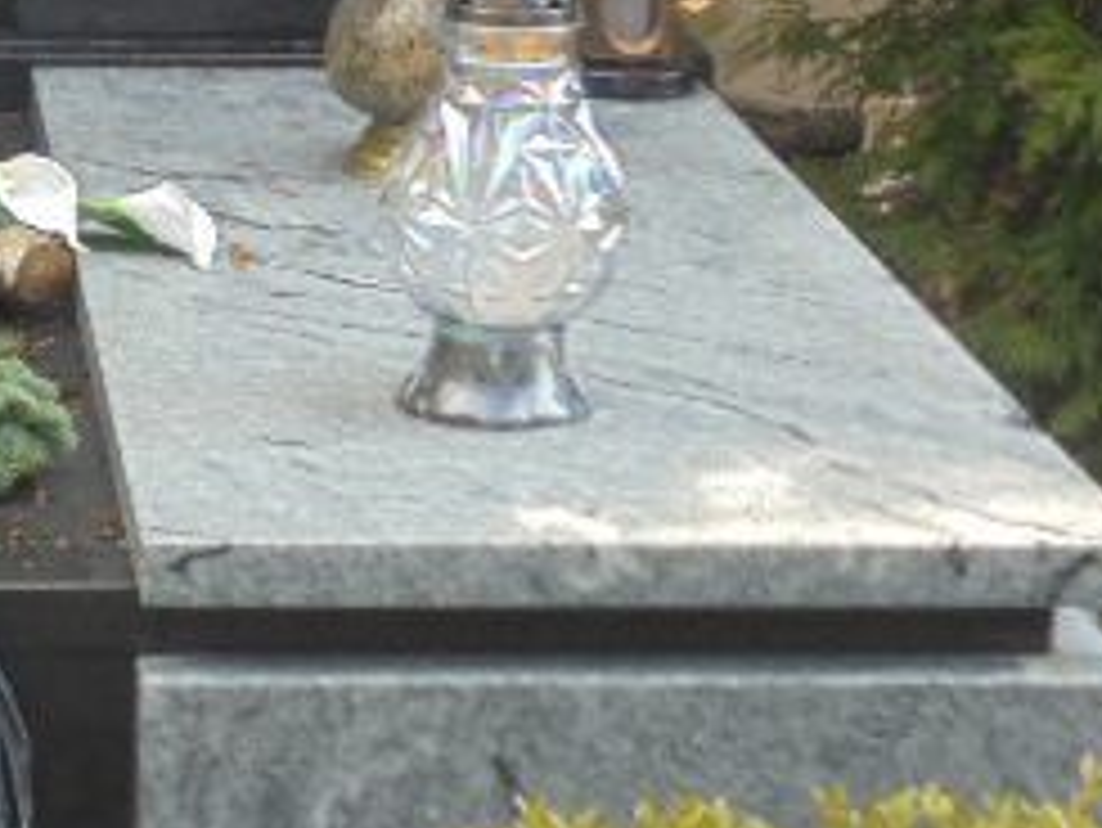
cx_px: -90
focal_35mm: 128
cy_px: 54
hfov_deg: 15.0
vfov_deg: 11.5
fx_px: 4077
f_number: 4.8
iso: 100
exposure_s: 1/80
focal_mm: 8.9
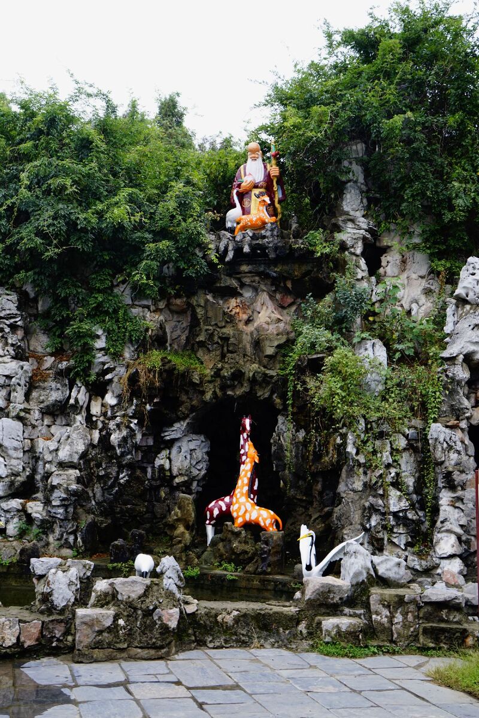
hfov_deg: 36.0
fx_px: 738
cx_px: 240
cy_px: 359
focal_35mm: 37
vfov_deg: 51.9
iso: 100
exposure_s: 1/30
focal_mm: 37
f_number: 8
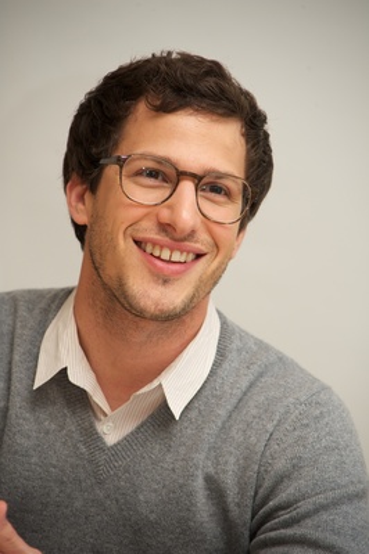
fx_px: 3080
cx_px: 184
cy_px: 277
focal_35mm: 200
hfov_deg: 6.9
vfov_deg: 10.3
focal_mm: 200
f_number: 5.6
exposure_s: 1/60
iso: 500
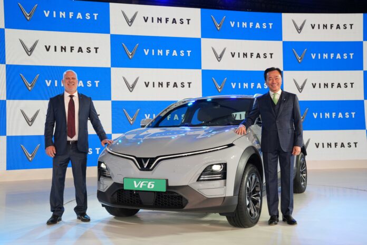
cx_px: 184
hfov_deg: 47.4
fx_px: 418
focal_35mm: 41
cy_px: 122
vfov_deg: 32.6
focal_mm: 41
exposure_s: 1/125
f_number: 5
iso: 250
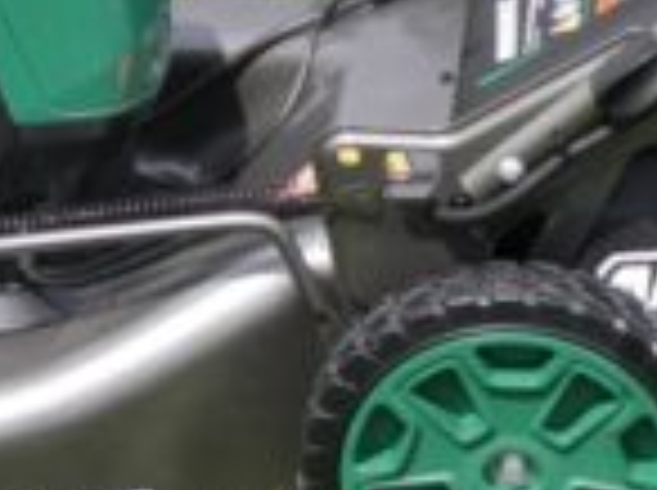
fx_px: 4339
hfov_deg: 8.6
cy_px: -211
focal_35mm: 229
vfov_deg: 6.4
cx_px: 608
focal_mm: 24
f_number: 4.5
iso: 200
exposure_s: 1/1000
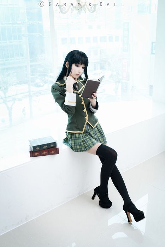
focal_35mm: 35
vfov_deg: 54.4
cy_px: 124
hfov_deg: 37.9
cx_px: 82
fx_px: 240
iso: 200
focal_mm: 35
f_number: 5
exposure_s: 1/125
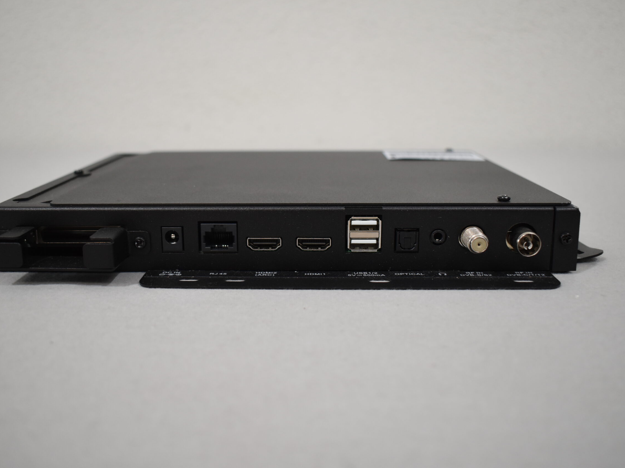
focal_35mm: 38
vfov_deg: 38.1
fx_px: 678
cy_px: 235
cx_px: 298
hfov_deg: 49.5
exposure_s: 1/250
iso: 800
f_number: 3.8
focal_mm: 23
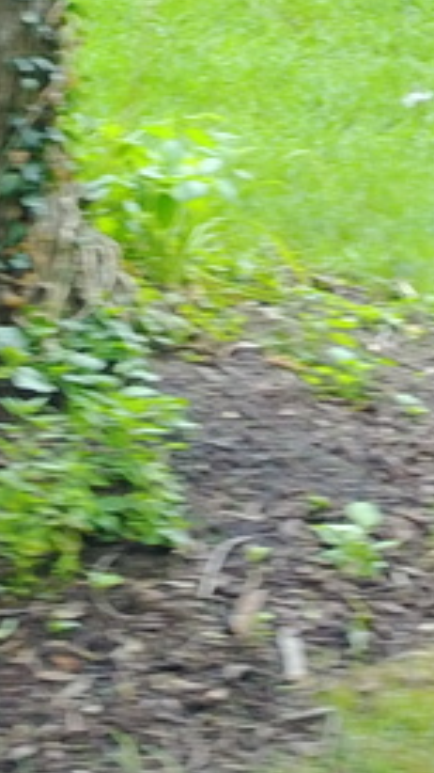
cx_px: 130
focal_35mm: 149
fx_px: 3050
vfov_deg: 12.9
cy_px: -660
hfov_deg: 8.1
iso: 121
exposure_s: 1/50
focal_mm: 4.73
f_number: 2.2
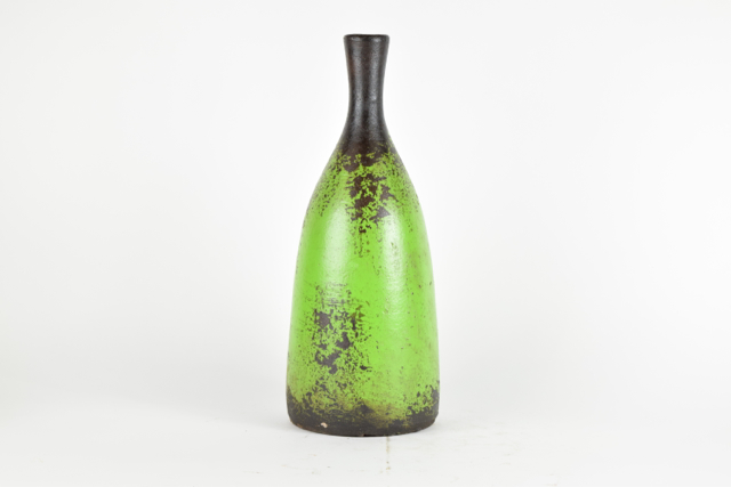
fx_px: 1523
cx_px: 366
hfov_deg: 27.0
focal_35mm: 75
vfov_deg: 18.2
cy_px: 244
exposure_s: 1/125
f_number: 8
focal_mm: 50
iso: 800
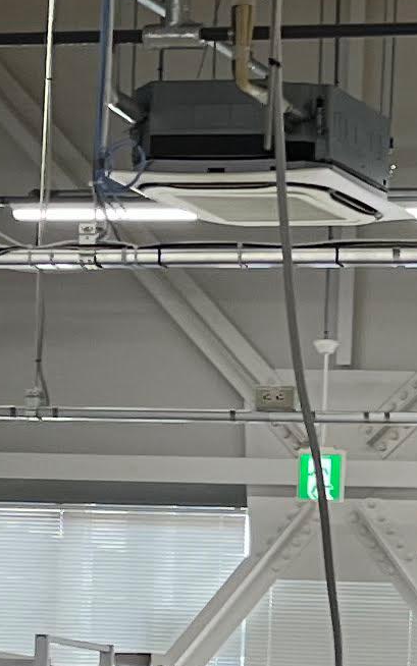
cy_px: 844
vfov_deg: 12.0
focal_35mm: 170
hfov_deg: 7.6
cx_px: 643
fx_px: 3090
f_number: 1.6
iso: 40
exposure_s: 1/100
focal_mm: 5.1
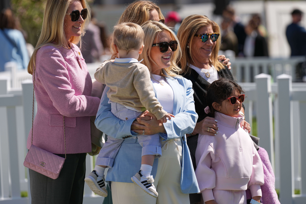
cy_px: 99
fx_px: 1853
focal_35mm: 218
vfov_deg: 6.3
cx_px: 161
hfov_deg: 9.4
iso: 100
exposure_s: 1/1250
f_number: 4
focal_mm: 200
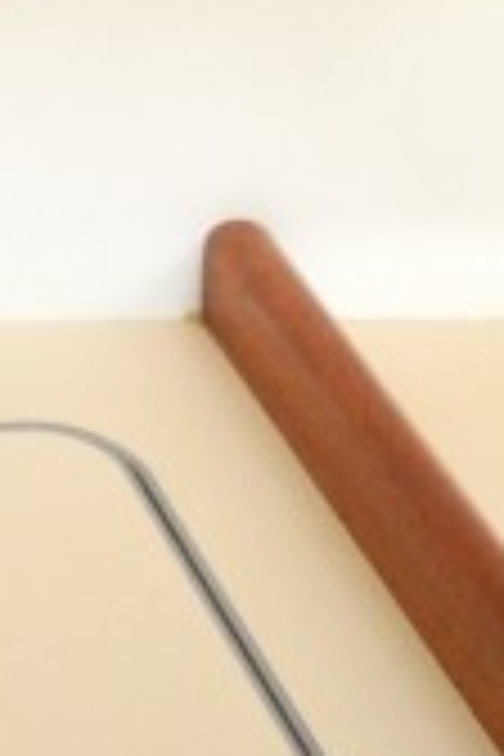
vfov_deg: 10.3
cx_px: -1260
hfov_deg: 6.6
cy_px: -950
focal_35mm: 178
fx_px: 3738
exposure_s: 1/20.5
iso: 400
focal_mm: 6
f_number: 2.8
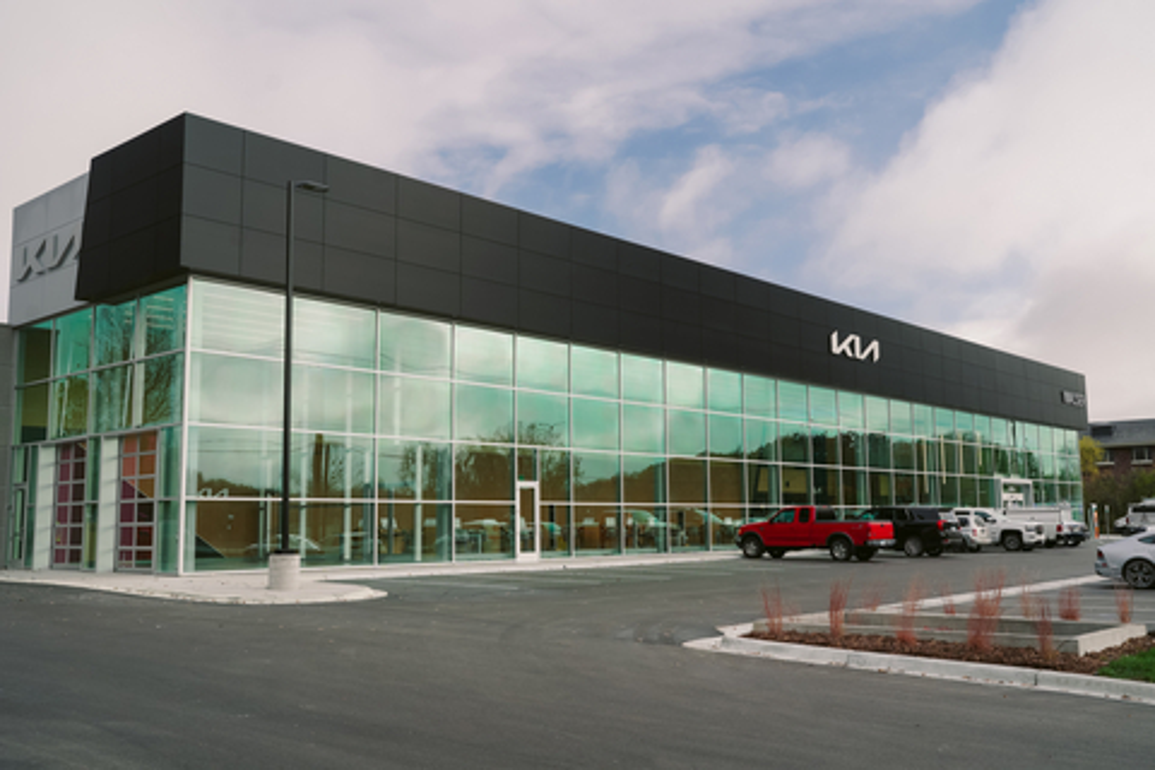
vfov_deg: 37.9
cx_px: 578
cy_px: 385
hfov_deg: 54.4
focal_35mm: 35
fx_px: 1123
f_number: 5.6
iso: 160
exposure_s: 1/250
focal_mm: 35
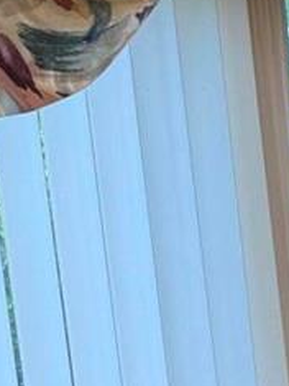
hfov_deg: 8.9
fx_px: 1749
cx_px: 570
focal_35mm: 157
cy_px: 606
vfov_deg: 11.9
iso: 160
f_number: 1.78
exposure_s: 1/60
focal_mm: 6.76
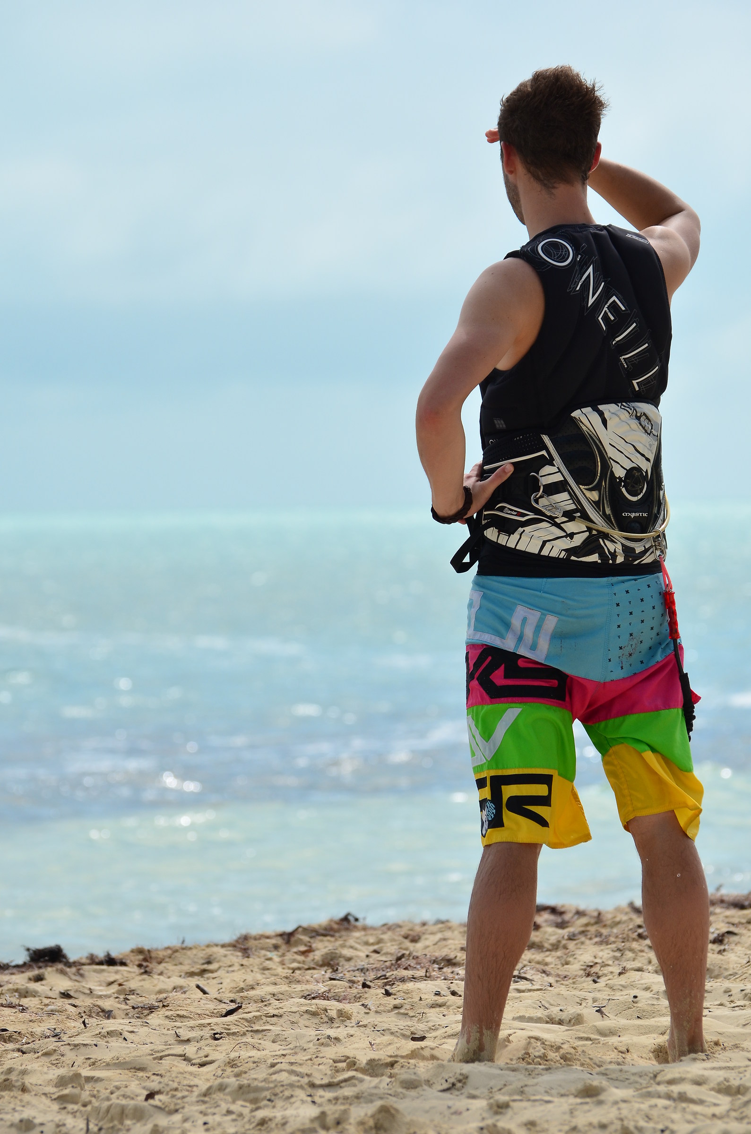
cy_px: 567
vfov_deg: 9.5
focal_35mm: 218
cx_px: 376
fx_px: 6838
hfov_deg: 6.3
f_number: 5
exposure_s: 1/4000
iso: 320
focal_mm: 145
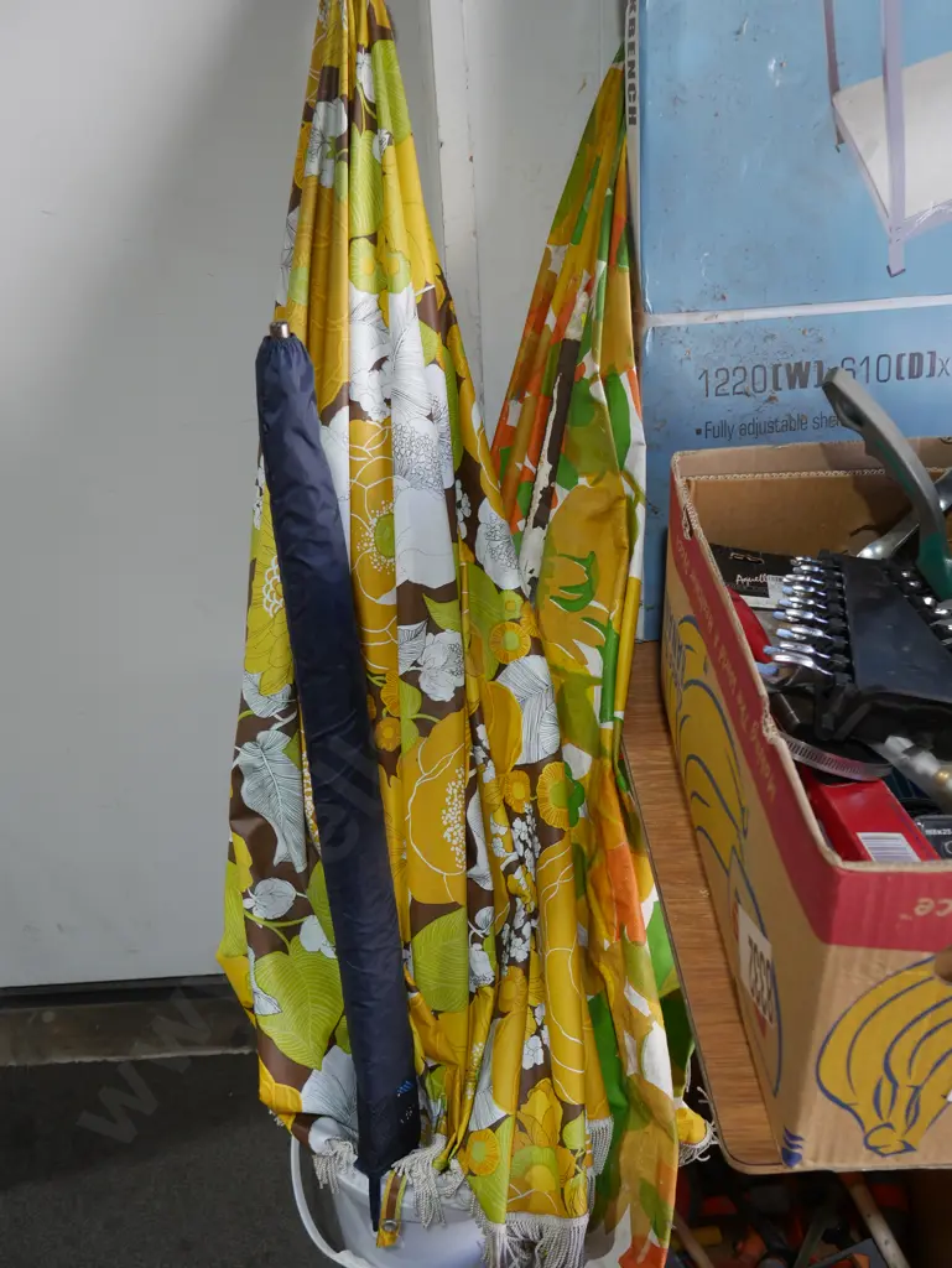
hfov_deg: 41.8
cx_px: 476
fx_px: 1246
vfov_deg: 53.9
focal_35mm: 34
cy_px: 634
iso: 200
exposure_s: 1/100
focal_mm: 17
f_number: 4
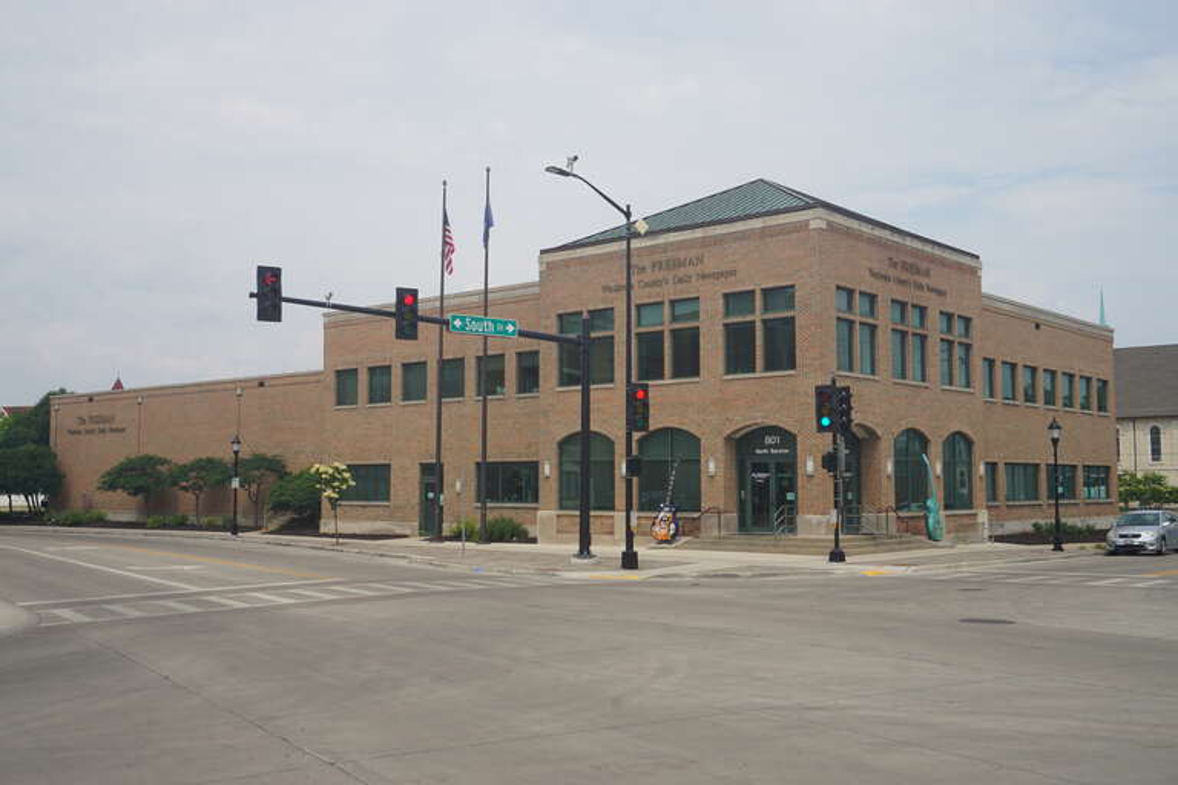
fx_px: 1227
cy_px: 392
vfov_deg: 35.5
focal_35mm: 38
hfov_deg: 51.3
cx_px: 589
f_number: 11
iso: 100
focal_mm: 25
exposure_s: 1/160
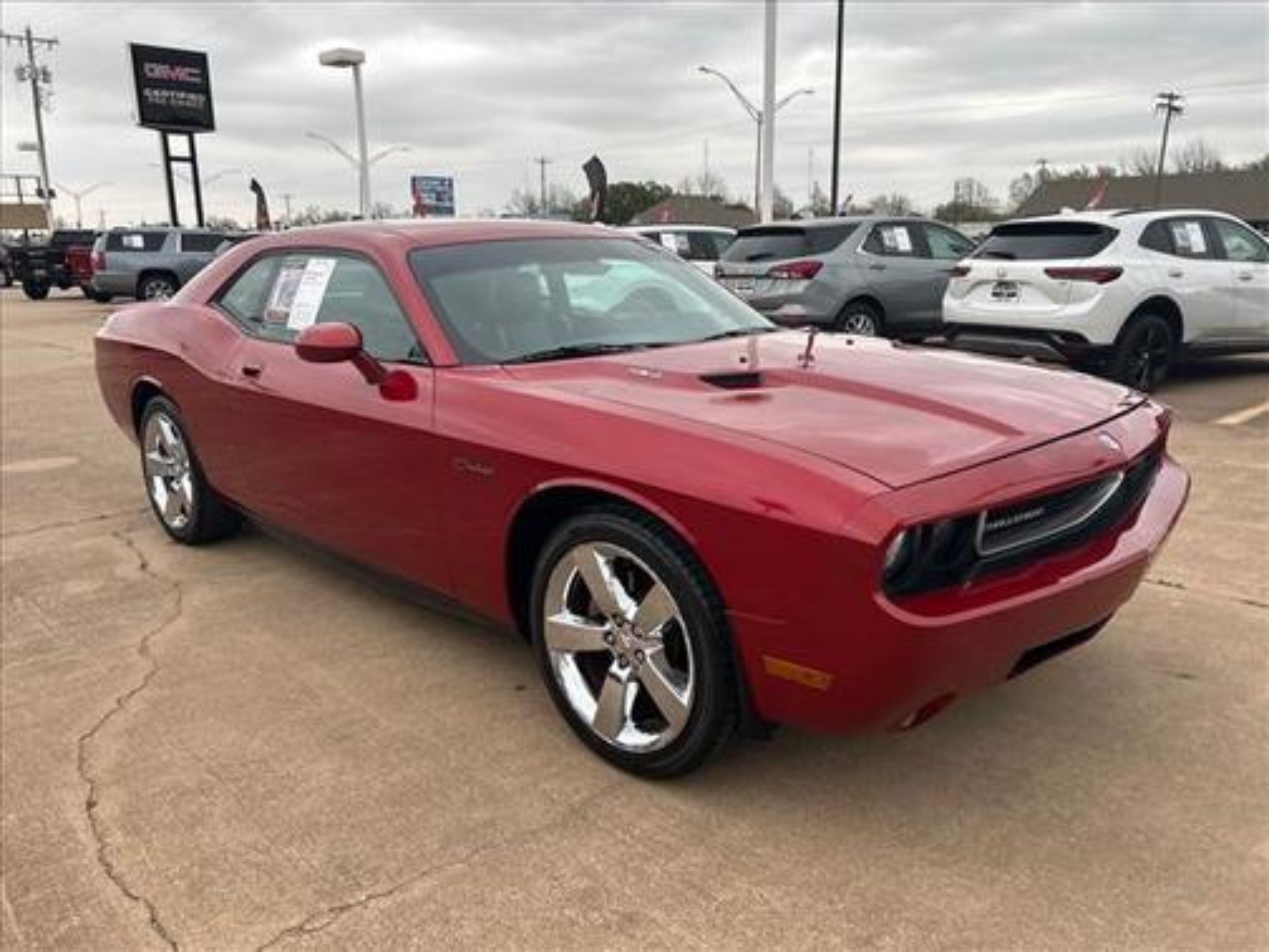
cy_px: 476
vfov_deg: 53.1
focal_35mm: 26
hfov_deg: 67.3
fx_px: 953
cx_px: 634
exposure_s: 1/775
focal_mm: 5.7
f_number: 1.5
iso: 50
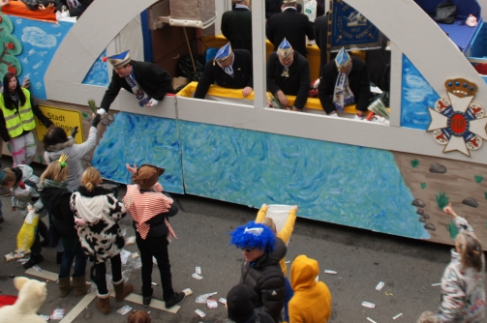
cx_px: 309
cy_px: 39
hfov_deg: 33.8
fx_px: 797
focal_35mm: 59
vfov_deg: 22.4
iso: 125
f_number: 3.5
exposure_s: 1/40
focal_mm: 22
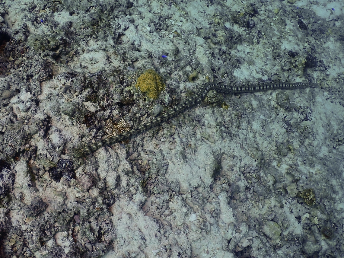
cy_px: 129
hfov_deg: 49.0
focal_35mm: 38
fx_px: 378
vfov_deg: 37.7
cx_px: 172
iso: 100
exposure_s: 1/500
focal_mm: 6.83
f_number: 3.5
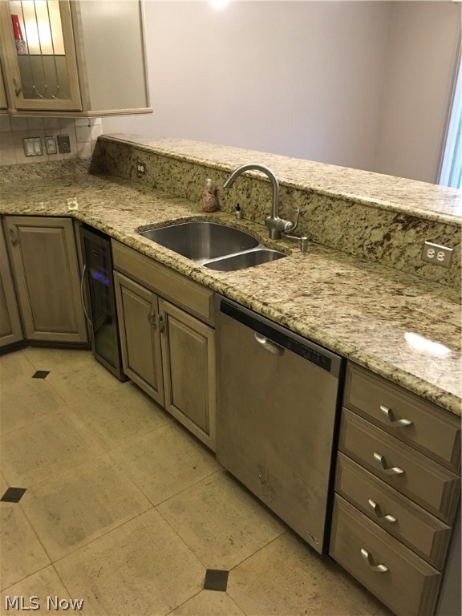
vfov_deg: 61.7
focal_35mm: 29
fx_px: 516
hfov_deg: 48.2
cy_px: 308
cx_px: 231
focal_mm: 4.15
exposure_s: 1/15
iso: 100
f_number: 2.2
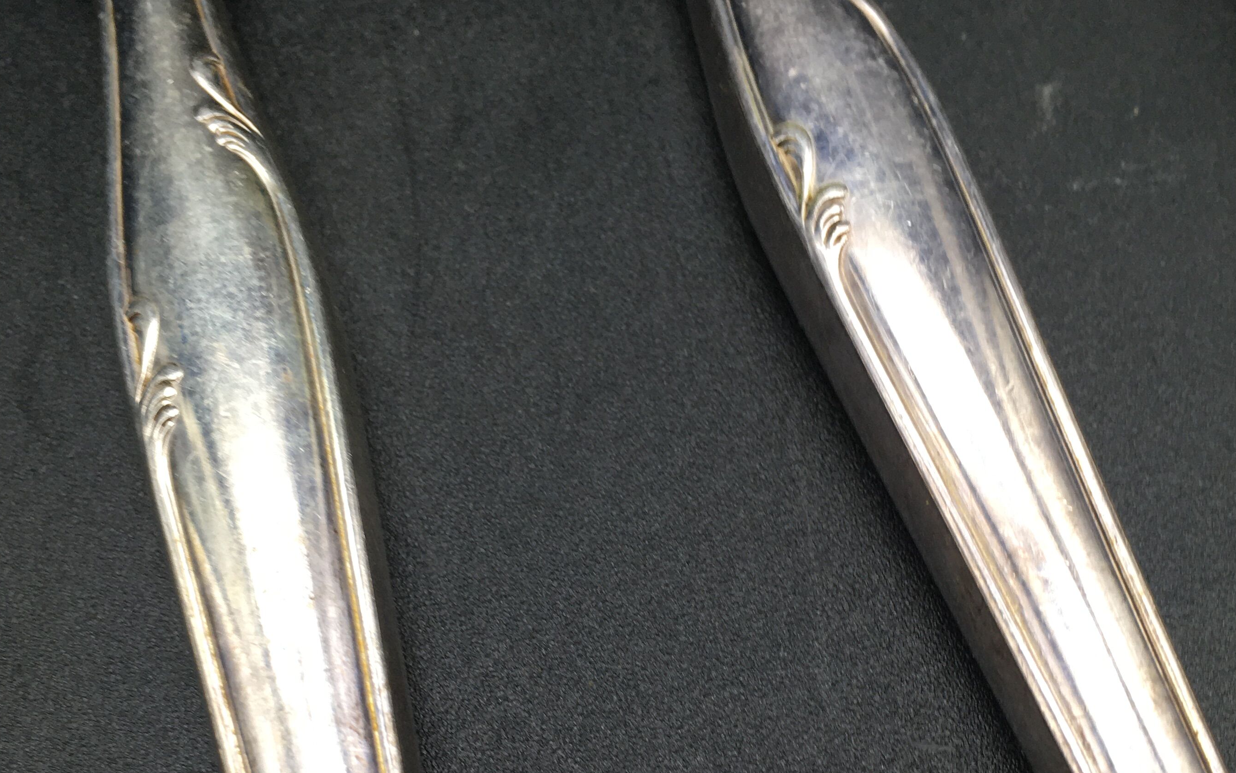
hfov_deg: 43.5
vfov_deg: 27.2
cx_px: 651
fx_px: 1550
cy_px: 661
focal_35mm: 46
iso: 32
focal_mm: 4.15
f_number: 2.2
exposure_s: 1/100
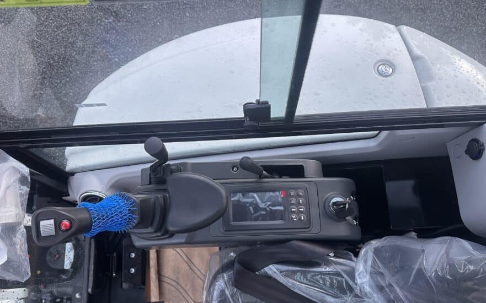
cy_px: 178
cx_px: 244
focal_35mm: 26
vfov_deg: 47.3
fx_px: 344
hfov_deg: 70.4
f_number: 1.78
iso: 250
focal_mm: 6.86
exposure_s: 1/113
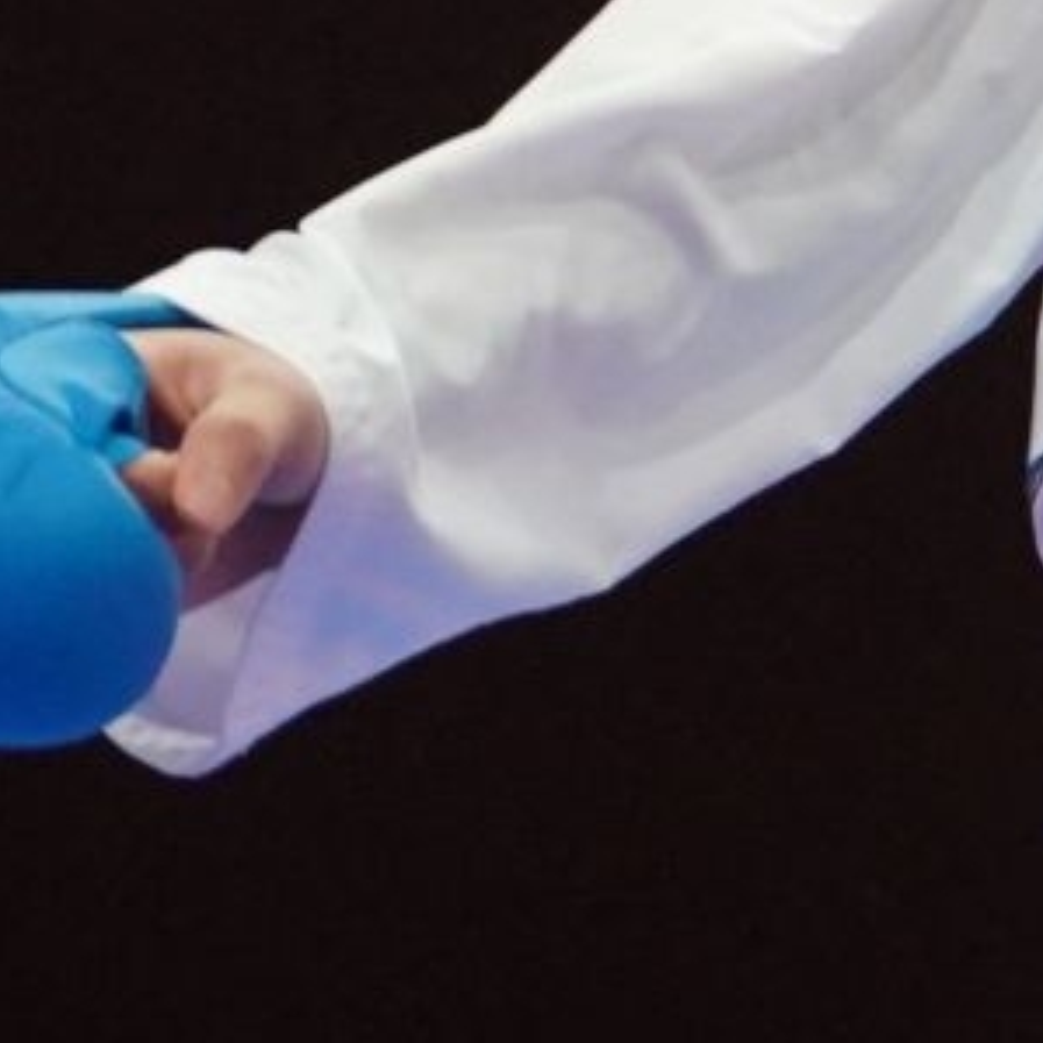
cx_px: 1671
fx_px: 66166
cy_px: -879
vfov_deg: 0.9
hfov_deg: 0.9
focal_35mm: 1941
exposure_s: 1/1000
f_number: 4
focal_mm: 253
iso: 3200
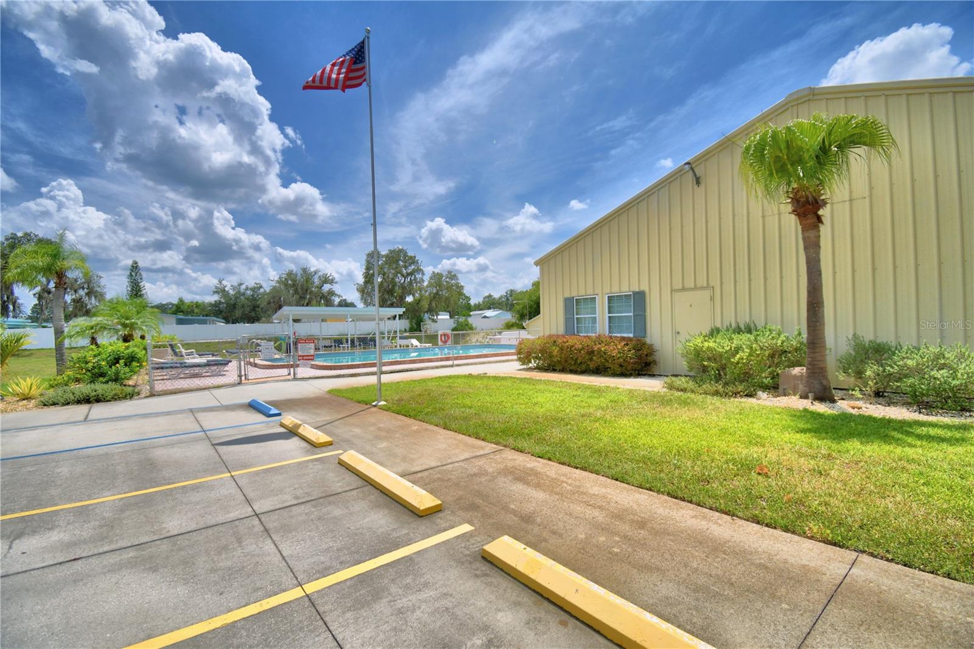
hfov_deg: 100.4
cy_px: 324
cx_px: 487
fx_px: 406
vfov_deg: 77.3
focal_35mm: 15
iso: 100
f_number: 4.5
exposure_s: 1/2000
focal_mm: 10
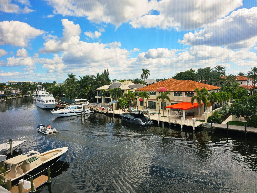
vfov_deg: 58.9
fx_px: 171
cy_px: 96
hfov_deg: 73.9
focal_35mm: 23
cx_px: 128
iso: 10
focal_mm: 6.3
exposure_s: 1/476
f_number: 1.7
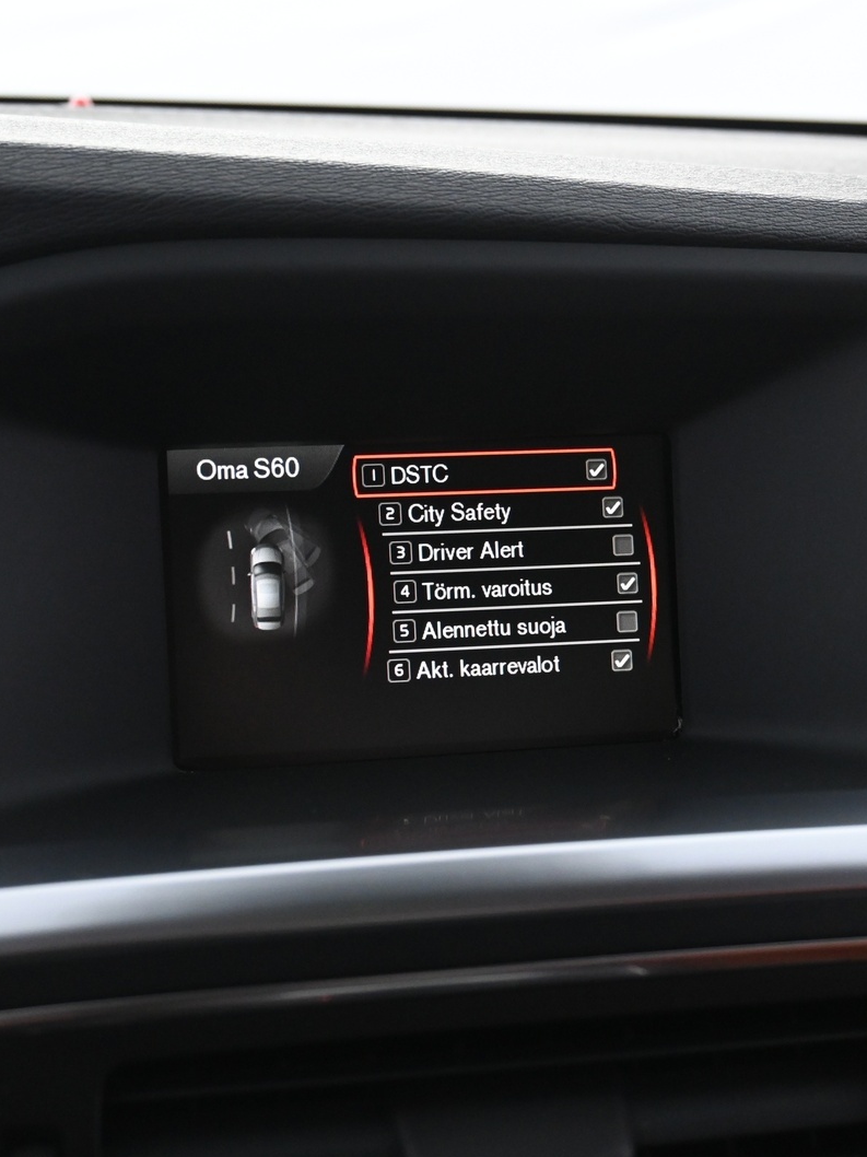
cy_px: 571
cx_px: 443
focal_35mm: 54
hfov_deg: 27.0
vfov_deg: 35.5
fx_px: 1808
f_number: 4.2
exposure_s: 1/40
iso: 2000
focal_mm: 24.5
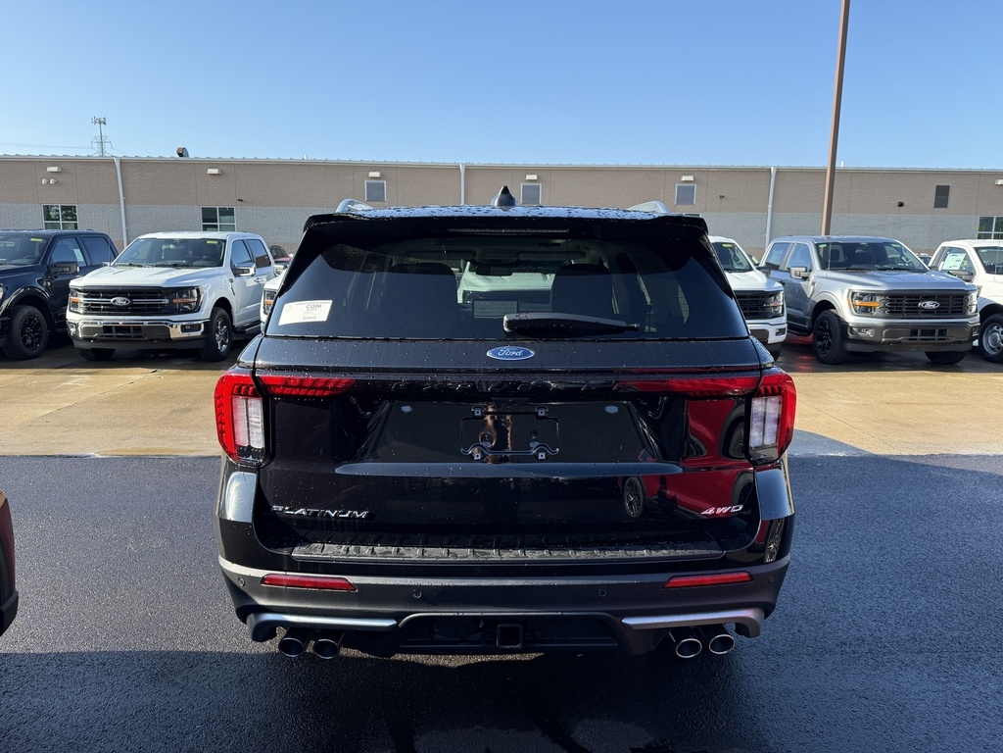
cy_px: 376
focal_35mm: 24
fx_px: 695
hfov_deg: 71.6
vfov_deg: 56.8
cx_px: 502
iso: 100
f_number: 1.78
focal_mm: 6.76
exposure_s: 1/1585
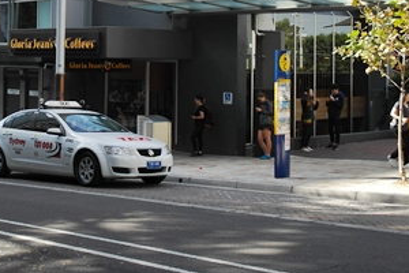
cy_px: 27
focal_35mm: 70
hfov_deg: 28.3
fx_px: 795
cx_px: 86
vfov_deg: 19.1
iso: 100
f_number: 5
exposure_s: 1/160
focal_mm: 20
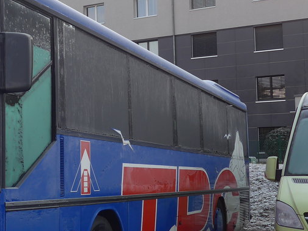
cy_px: 118
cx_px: -30
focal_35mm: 69
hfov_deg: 26.0
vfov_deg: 21.3
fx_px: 614
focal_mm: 6
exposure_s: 1/500
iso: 80
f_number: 2.8
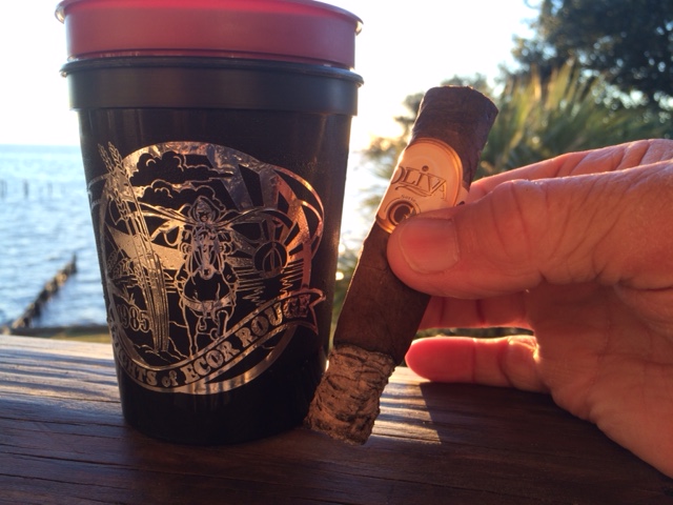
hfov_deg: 61.7
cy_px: 252
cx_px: 336
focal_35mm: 29
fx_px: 564
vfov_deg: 48.2
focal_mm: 4.15
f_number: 2.2
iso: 32
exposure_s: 1/186
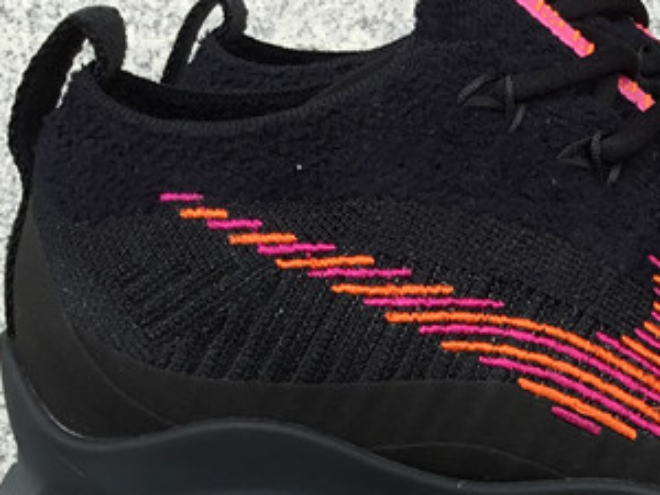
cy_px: 586
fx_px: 1773
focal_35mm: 93
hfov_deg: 20.4
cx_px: 656
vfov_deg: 15.3
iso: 25
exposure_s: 1/151
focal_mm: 3.3
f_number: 2.4
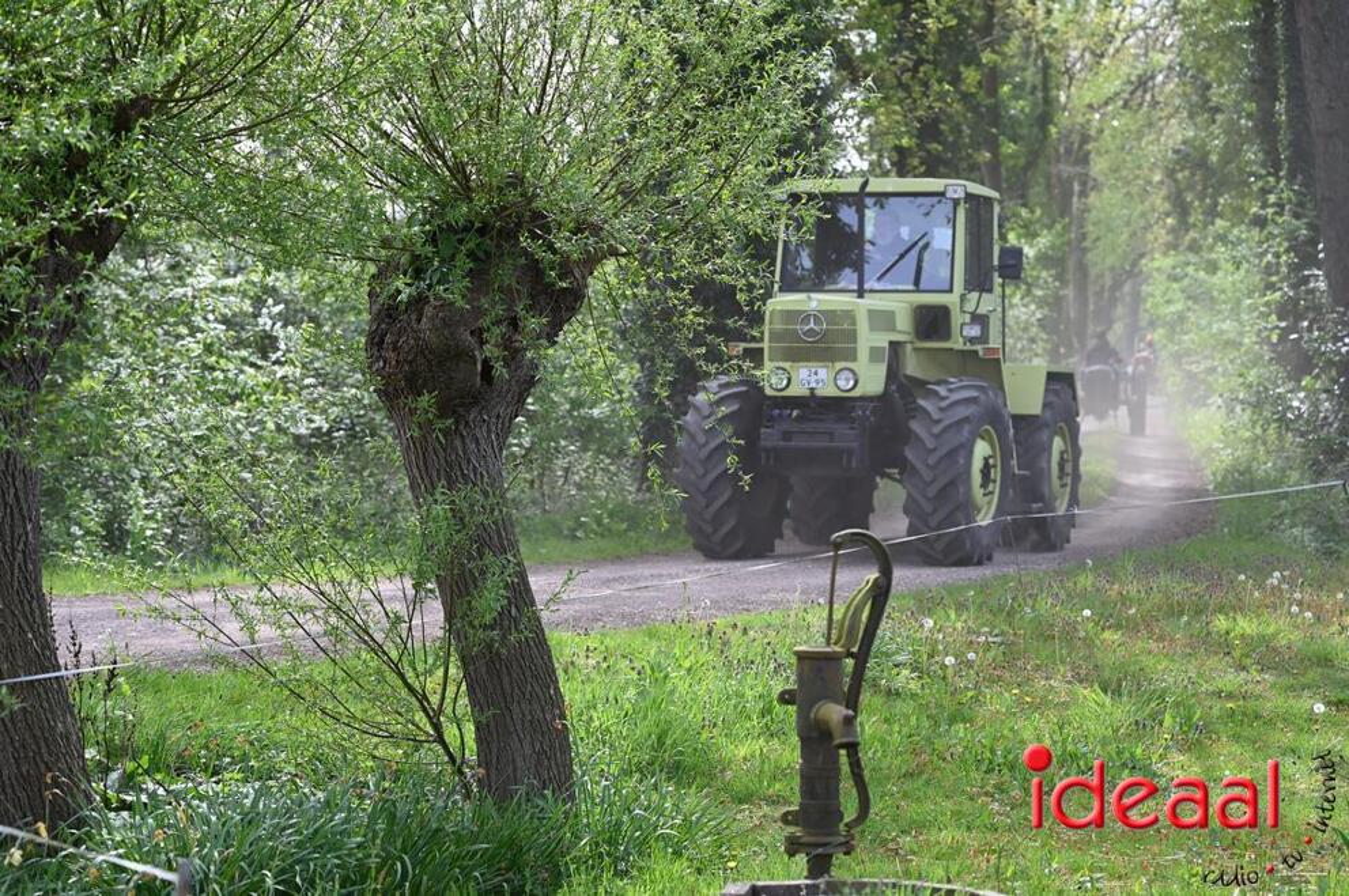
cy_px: 448
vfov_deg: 13.7
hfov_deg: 20.4
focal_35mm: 100
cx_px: 674
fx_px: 3743
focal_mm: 100
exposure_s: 1/250
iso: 200
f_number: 5
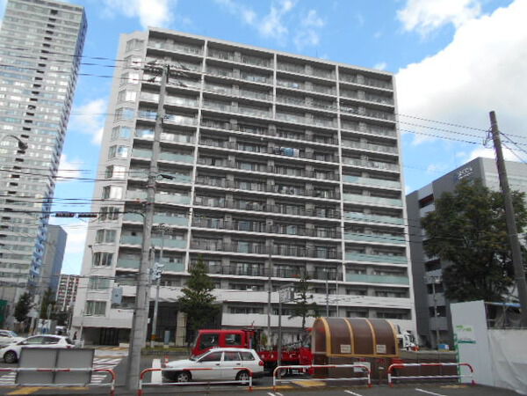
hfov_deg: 67.3
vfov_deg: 53.1
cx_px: 264
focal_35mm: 26
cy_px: 198
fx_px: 396
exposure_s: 1/500
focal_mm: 4.6
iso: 80
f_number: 3.2
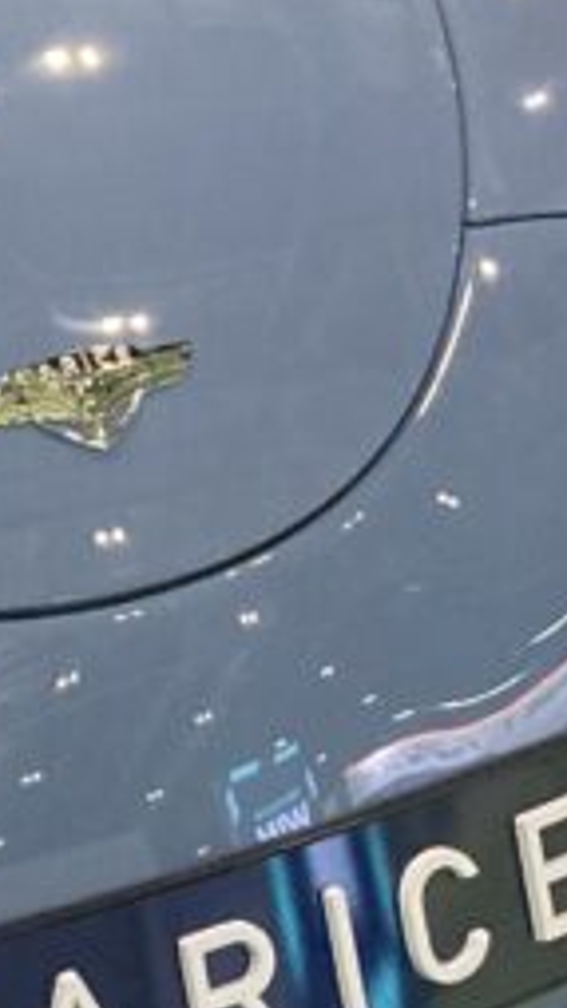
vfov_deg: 17.1
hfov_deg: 9.4
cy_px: 20
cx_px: -436
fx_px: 3285
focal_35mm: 123
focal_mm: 3.99
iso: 320
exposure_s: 1/33
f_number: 1.8
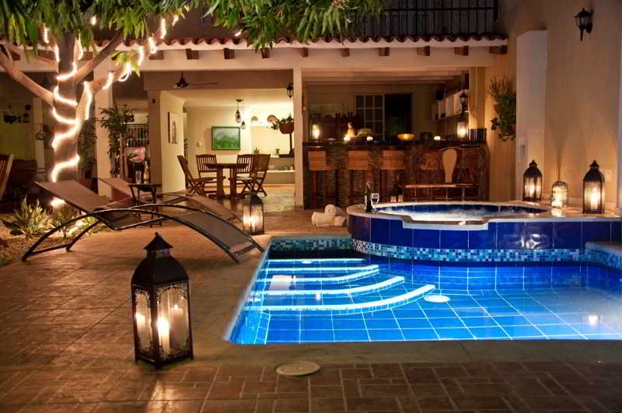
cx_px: 311
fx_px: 647
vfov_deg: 35.4
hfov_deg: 51.3
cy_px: 206
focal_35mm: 38
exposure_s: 1/1.25
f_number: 4
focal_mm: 25
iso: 800
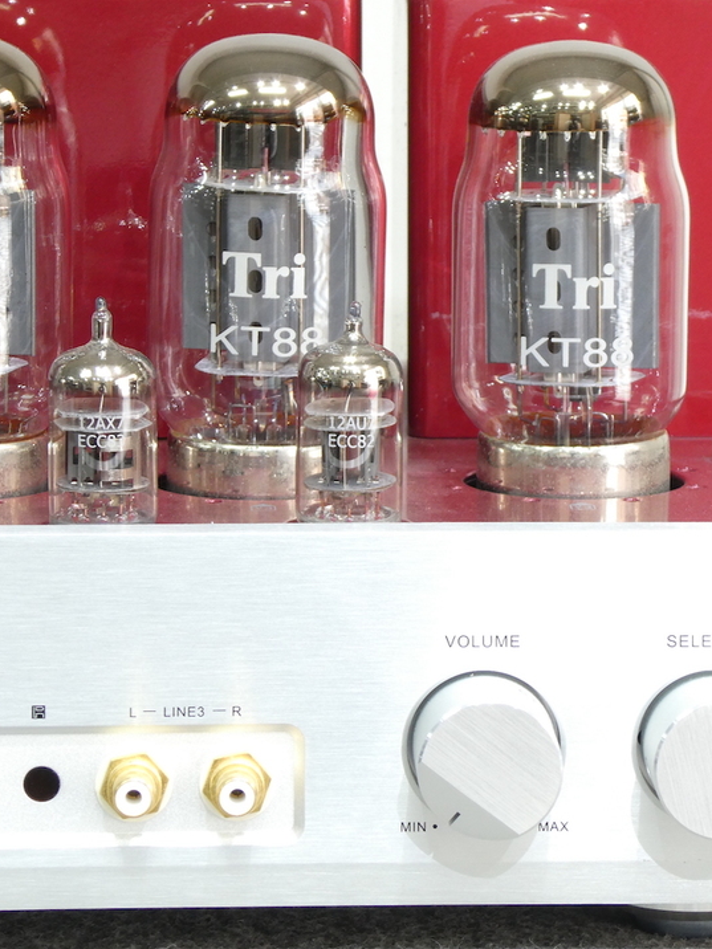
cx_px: 367
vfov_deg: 10.9
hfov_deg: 8.2
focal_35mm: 181
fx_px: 4964
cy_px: 473
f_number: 5.3
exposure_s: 1/5
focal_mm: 24.2
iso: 200
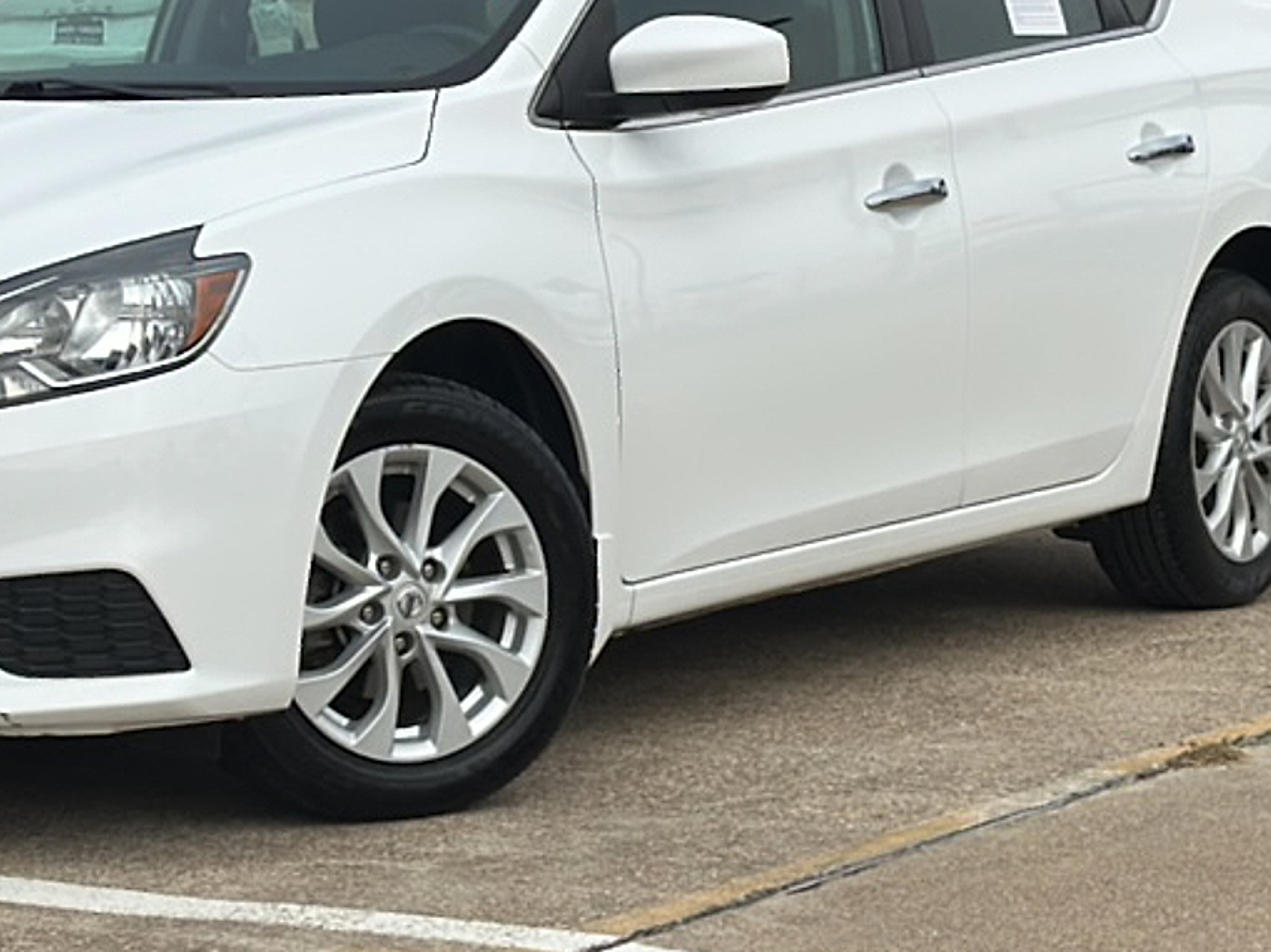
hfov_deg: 17.3
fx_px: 4148
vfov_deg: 13.1
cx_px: 283
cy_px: 232
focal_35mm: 113
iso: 64
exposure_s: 1/5618
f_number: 1.78
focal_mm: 6.86
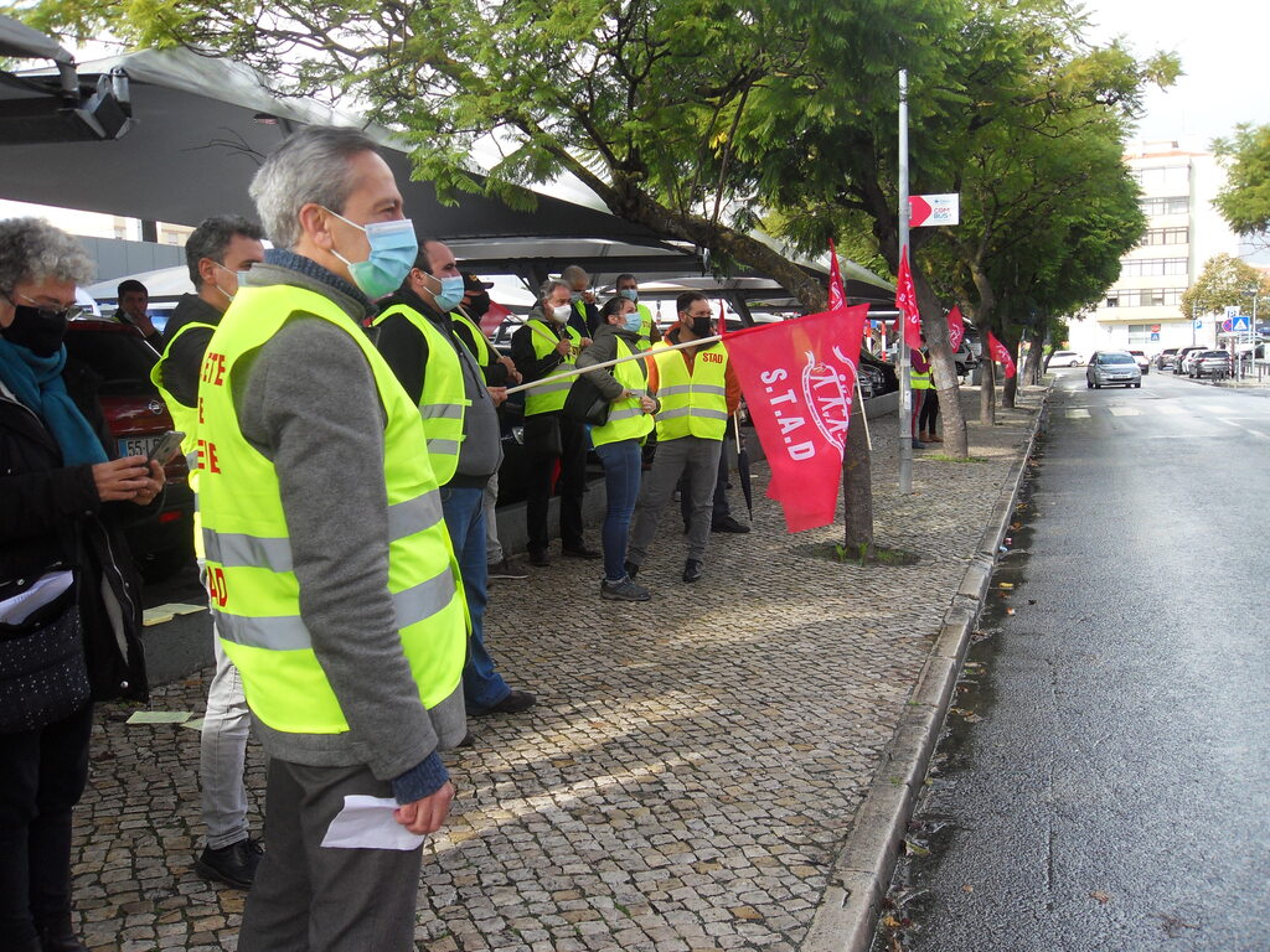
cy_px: 476
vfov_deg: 40.7
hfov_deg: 52.6
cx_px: 635
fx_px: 1284
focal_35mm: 35
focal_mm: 6.3
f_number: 3.5
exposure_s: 1/350
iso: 80
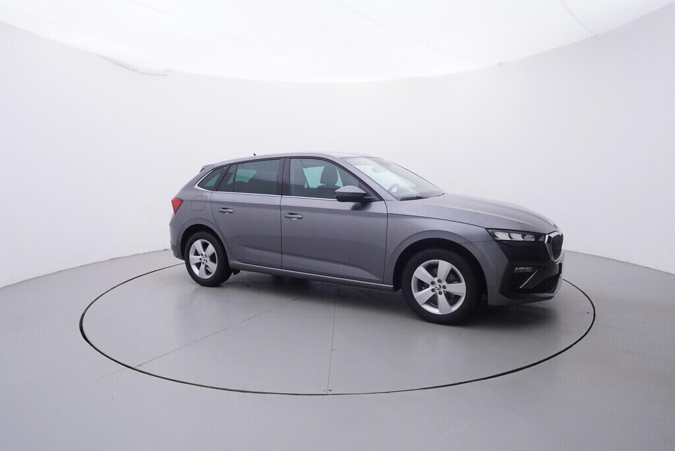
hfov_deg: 77.3
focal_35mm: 22
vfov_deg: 56.2
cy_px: 226
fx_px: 422
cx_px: 338
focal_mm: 15
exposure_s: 1/80
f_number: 5
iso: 200
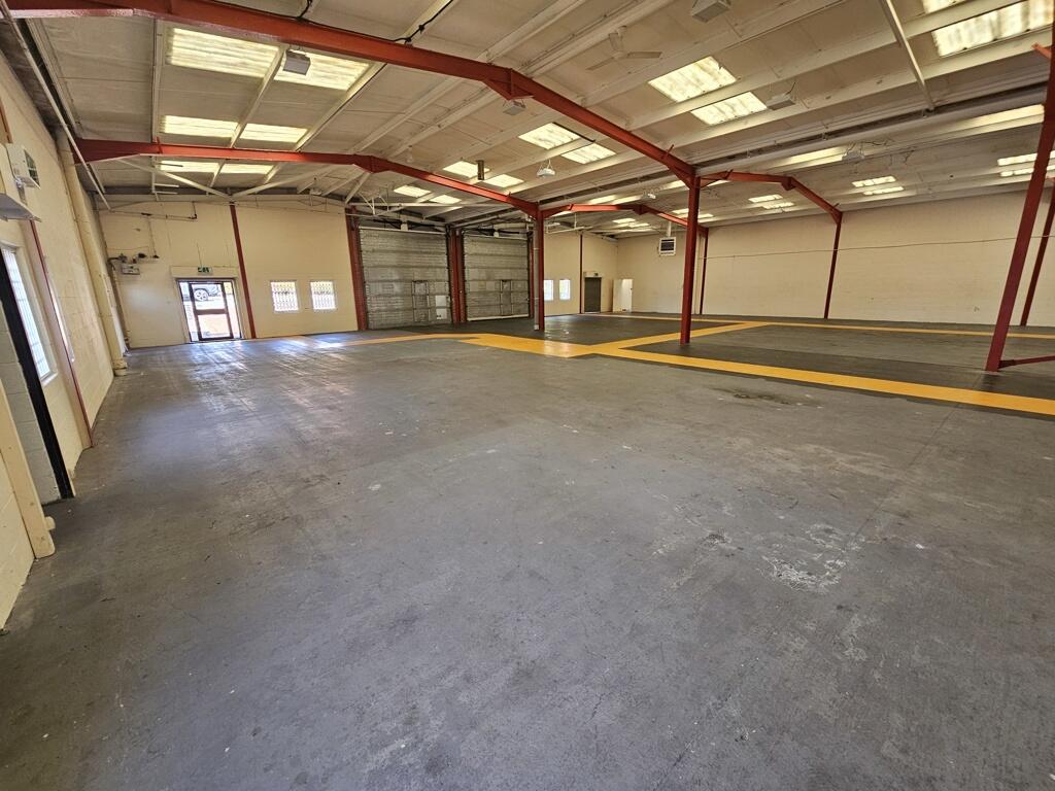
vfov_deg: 89.9
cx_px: 528
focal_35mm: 13
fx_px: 396
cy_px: 396
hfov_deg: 106.2
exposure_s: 1/50
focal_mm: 2.2
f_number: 2.2
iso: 200
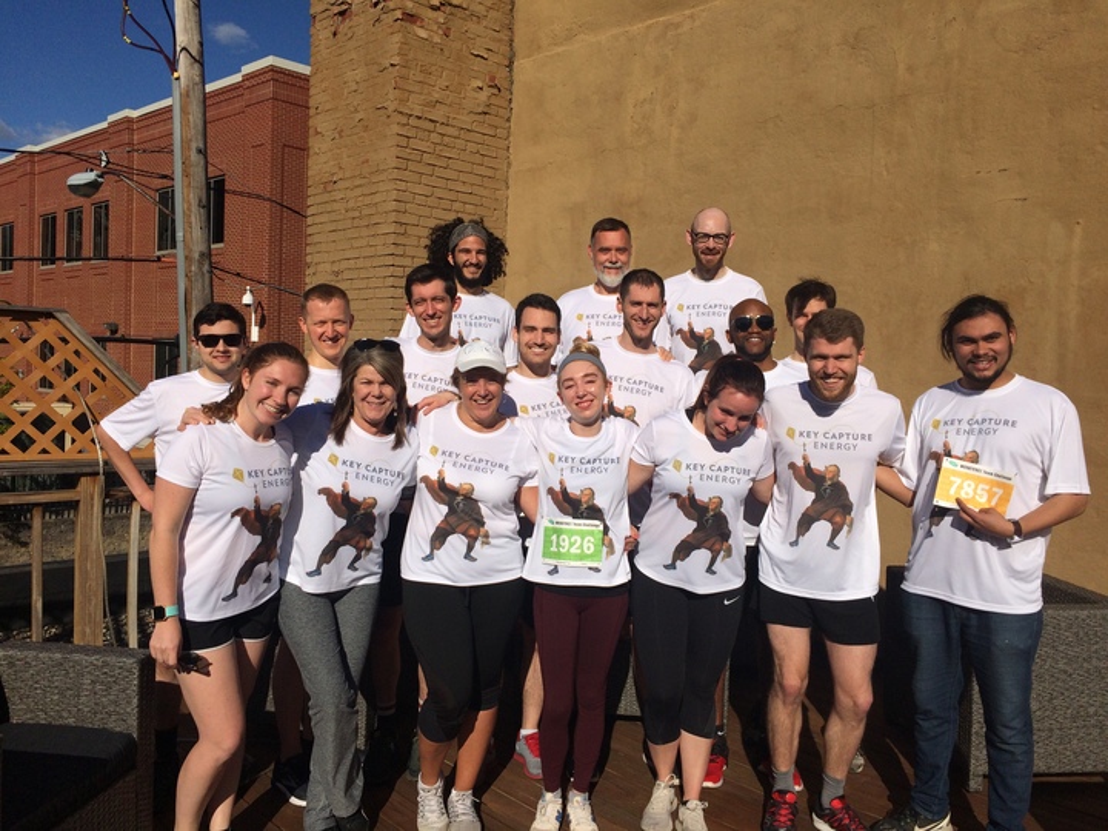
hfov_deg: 61.7
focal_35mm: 29
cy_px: 416
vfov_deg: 48.2
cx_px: 554
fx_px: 928
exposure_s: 1/6849
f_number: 2.2
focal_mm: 4.15
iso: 32
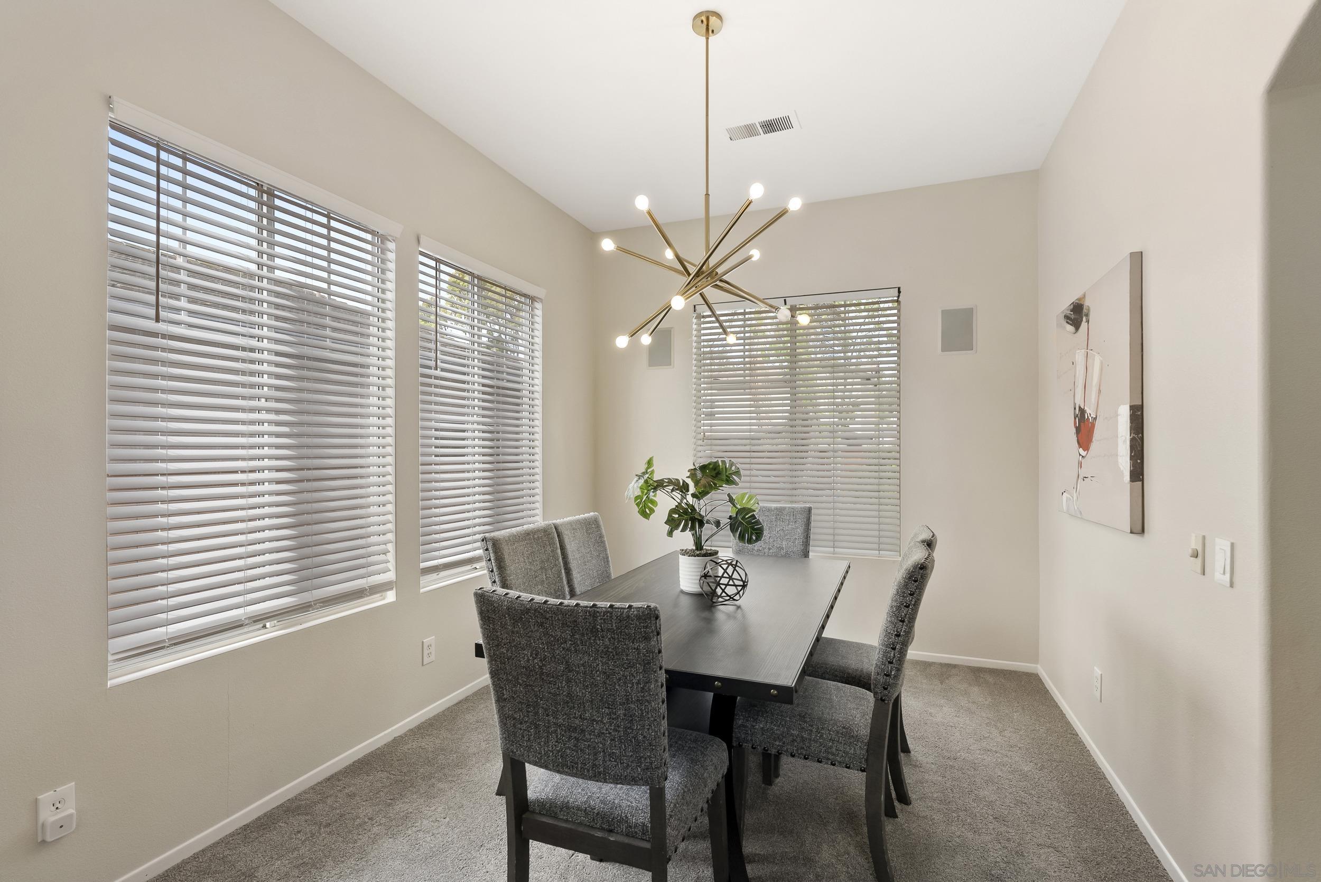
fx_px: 587
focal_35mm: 16
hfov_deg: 96.7
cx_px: 660
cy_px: 441
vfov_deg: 73.8
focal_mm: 16
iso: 500
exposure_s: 1/40
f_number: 8
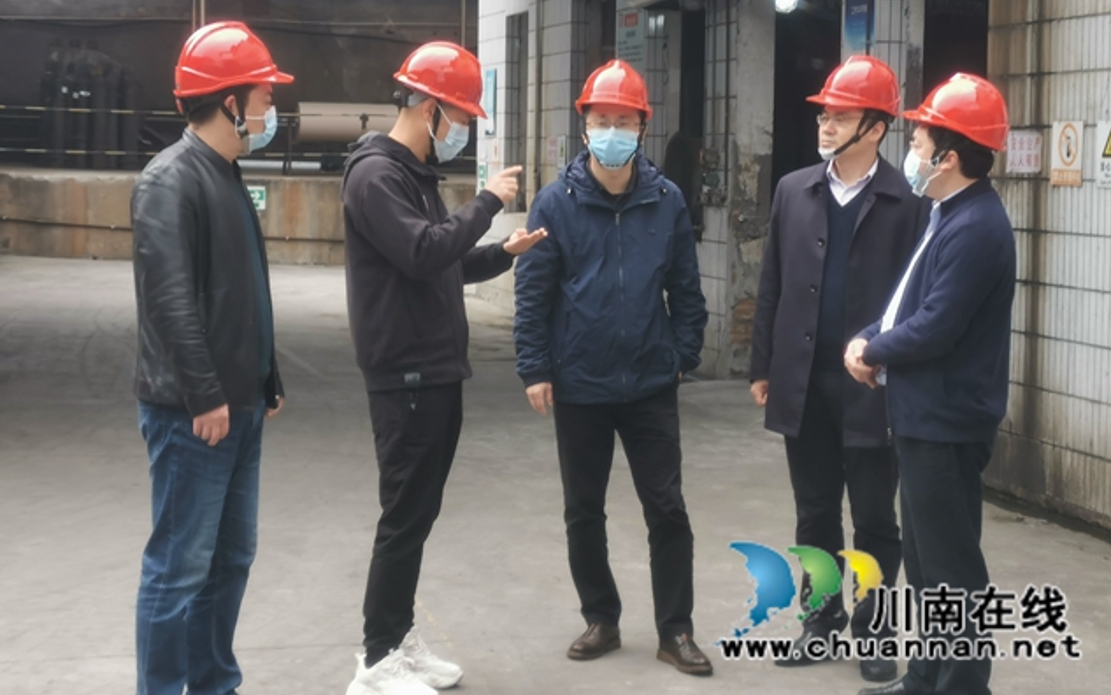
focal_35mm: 75
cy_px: 277
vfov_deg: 17.4
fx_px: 2271
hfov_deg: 27.5
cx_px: 555
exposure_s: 1/121
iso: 50
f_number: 1.8
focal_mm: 5.58
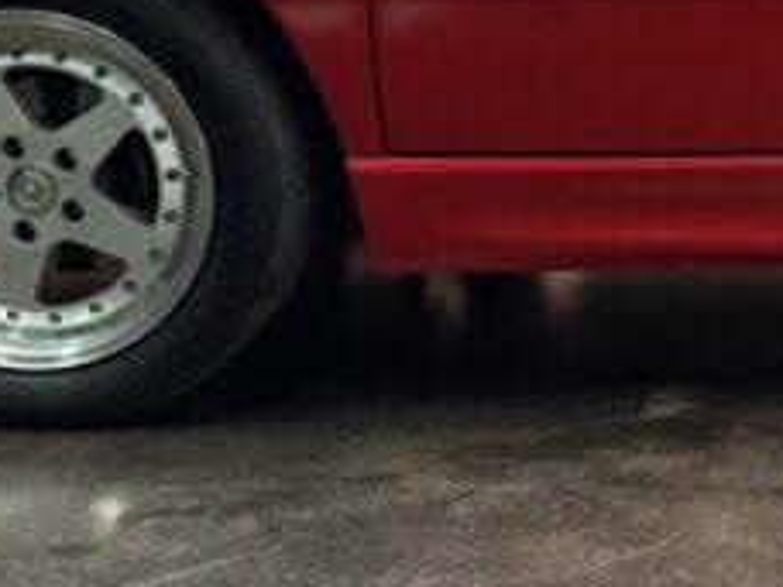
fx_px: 2443
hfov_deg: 17.1
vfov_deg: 13.5
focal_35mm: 108
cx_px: 1023
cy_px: 10
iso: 800
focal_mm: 6.76
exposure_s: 1/50
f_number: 1.78
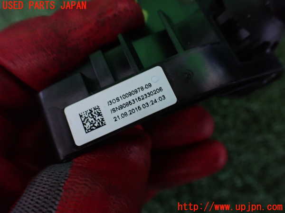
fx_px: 247
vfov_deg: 46.8
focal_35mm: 30
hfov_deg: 60.0
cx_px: 142
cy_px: 106
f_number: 2.3
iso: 800
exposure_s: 1/60
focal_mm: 5.4
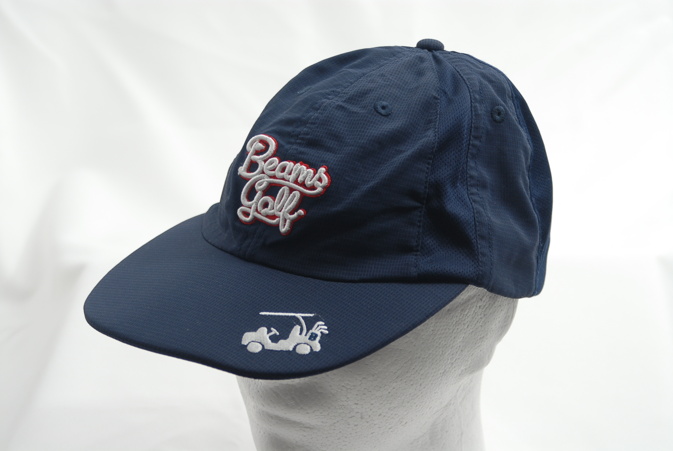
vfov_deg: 13.1
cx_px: 336
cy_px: 226
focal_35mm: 105
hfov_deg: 19.4
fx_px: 1965
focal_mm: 70
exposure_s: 1/200
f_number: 8
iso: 200
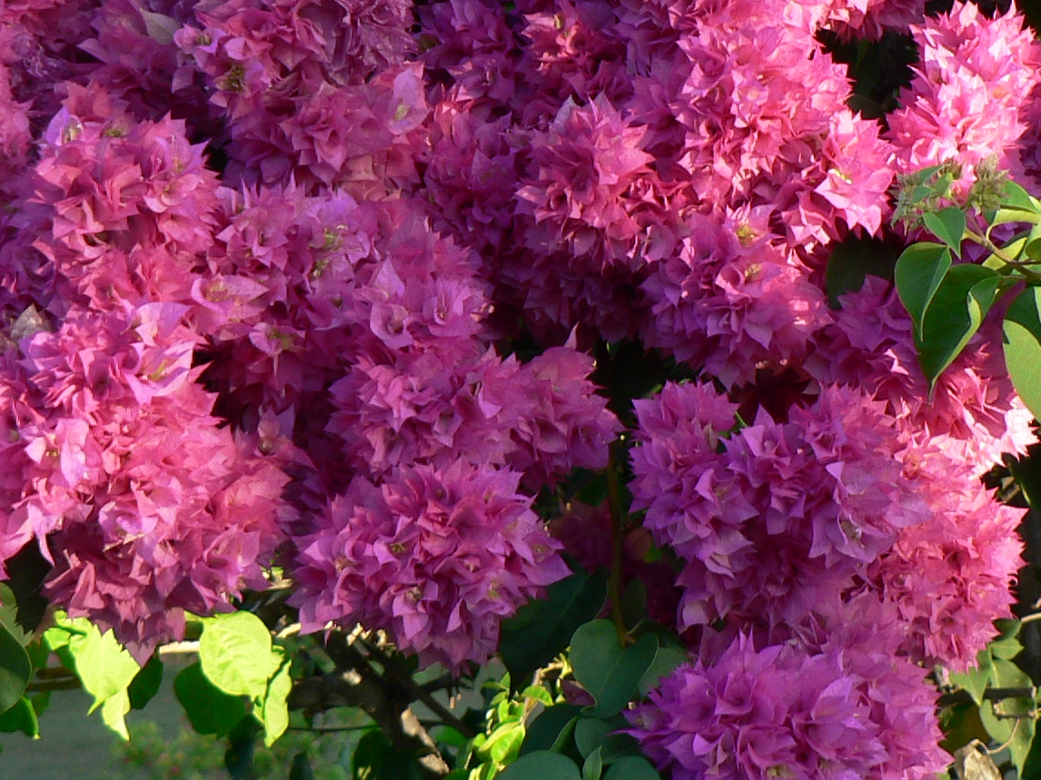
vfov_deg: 10.3
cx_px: 444
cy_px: 143
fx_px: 4300
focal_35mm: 143
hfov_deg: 13.8
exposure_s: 1/80
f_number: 3.2
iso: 80
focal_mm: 10.7
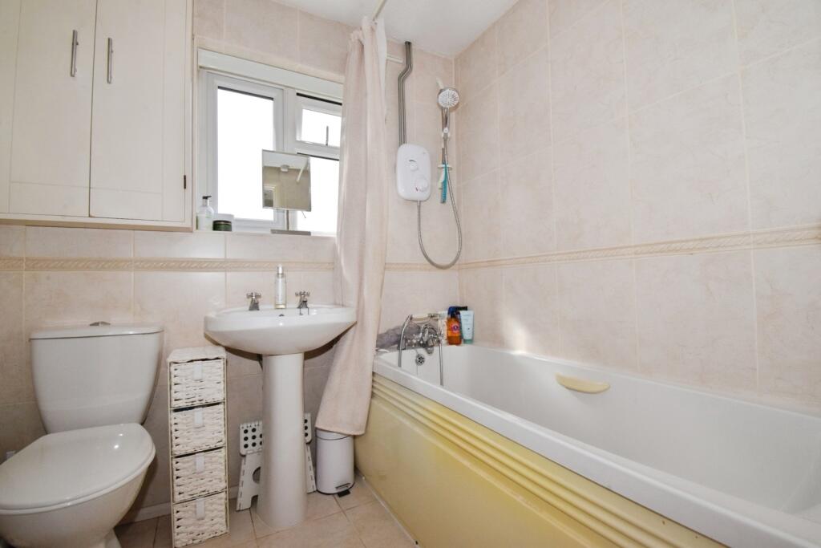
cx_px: 410
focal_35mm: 15
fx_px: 342
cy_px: 274
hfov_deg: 100.4
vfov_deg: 77.3
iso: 1000
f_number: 20
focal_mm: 10
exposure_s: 1/60
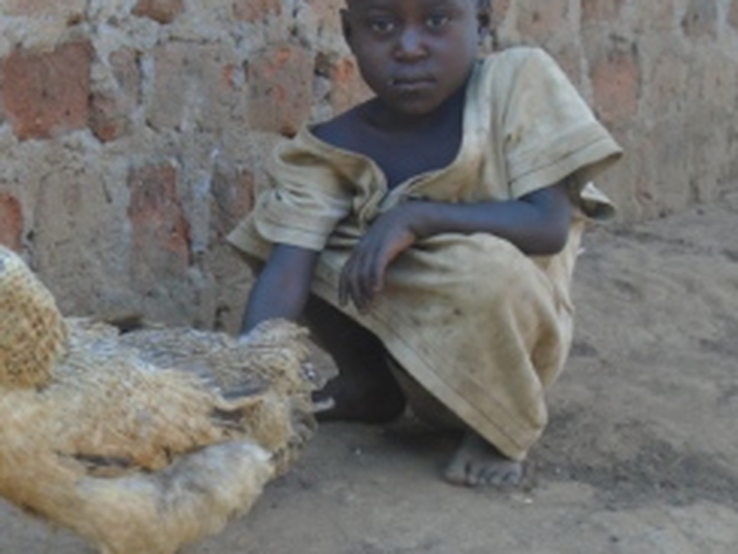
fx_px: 1919
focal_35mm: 90
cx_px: 124
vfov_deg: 16.4
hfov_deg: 21.4
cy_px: 372
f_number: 4.5
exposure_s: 1/80
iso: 100
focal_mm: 8.7
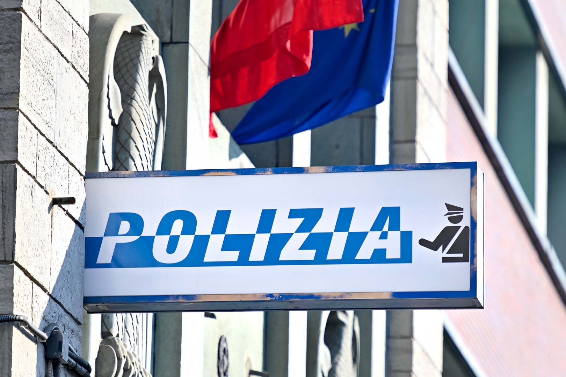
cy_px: 188
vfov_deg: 5.1
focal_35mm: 270
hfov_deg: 7.6
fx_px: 4245
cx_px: 283
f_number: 6.3
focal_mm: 270
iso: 200
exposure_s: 1/800
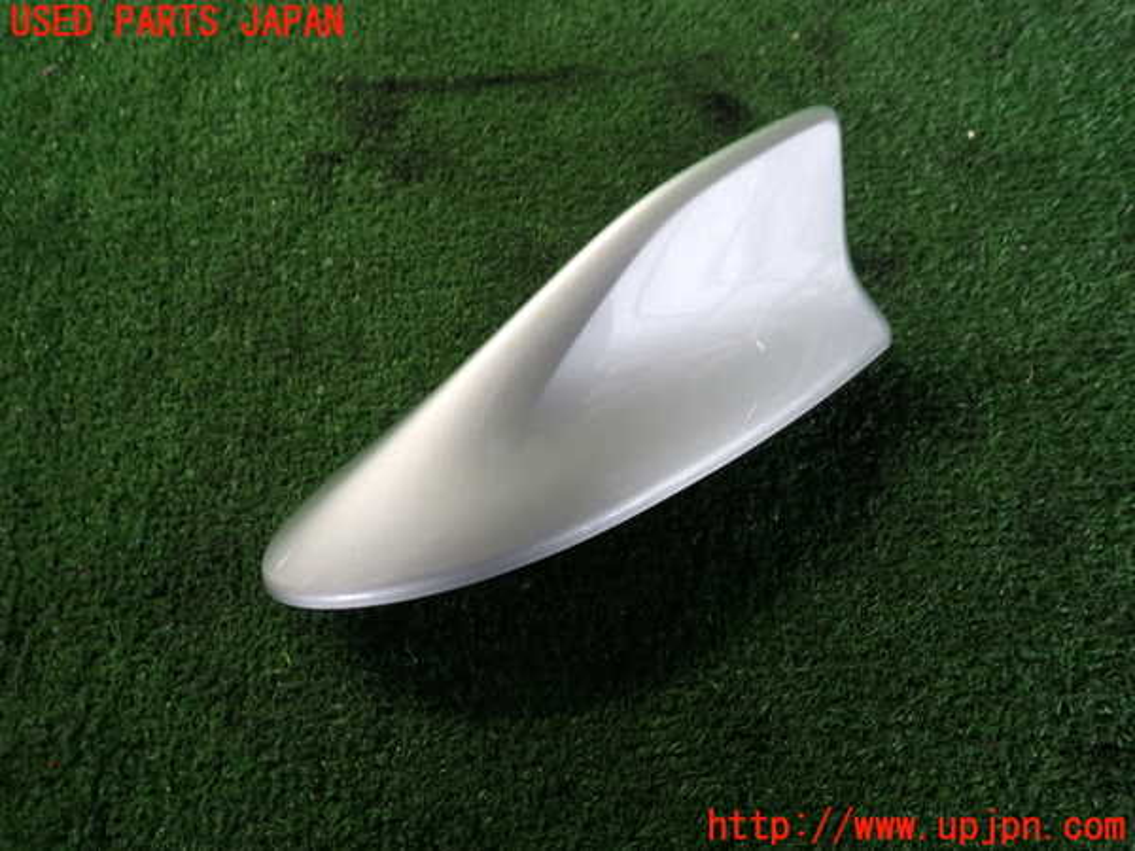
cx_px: 568
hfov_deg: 69.4
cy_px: 426
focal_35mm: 25
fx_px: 820
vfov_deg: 54.9
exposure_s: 1/30
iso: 200
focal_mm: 4.5
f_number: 2
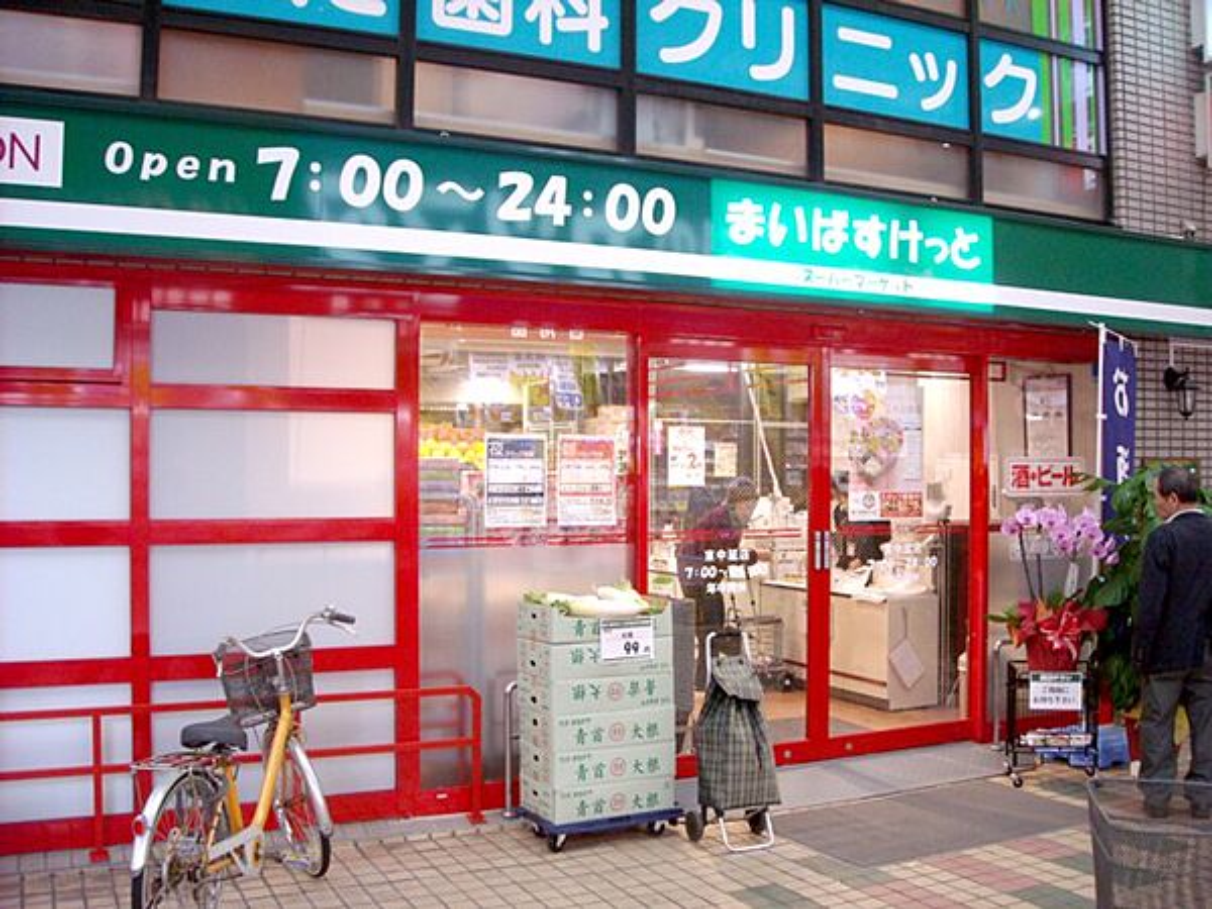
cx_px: 606
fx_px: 1225
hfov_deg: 52.6
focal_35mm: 35
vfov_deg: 40.7
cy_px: 454
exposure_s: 1/60
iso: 248
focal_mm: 5.7
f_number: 2.8
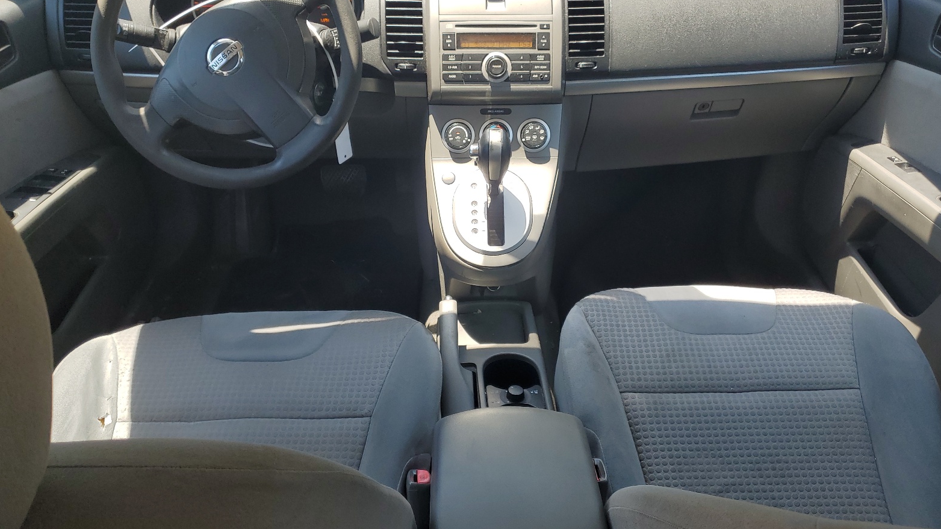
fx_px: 724
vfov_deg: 40.1
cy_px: 237
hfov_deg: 66.1
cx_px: 479
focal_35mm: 29
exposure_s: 1/476
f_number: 1.5
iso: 50
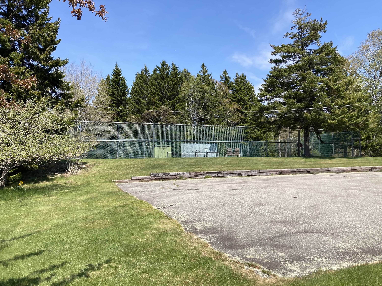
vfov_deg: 49.7
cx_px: 191
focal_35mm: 28
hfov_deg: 63.4
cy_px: 143
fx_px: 309
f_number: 1.8
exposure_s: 1/1350
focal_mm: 3.99
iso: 20
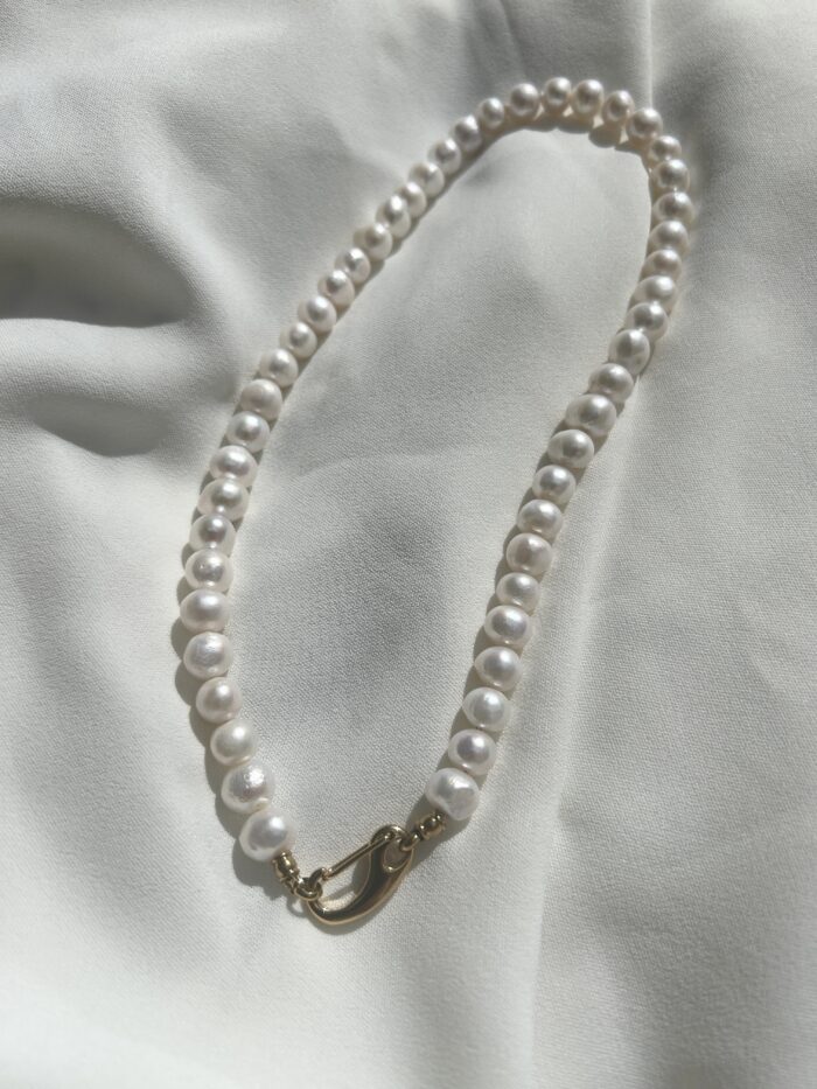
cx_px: 408
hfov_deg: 53.1
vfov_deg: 67.3
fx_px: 818
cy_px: 544
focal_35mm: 26
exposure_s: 1/16393
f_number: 1.5
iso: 40
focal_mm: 5.7
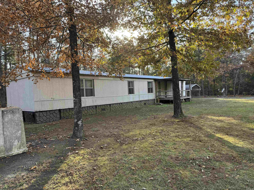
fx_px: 176
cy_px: 95
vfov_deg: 56.8
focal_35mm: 24
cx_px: 127
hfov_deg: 71.6
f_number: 1.78
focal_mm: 6.76
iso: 80
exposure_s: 1/292
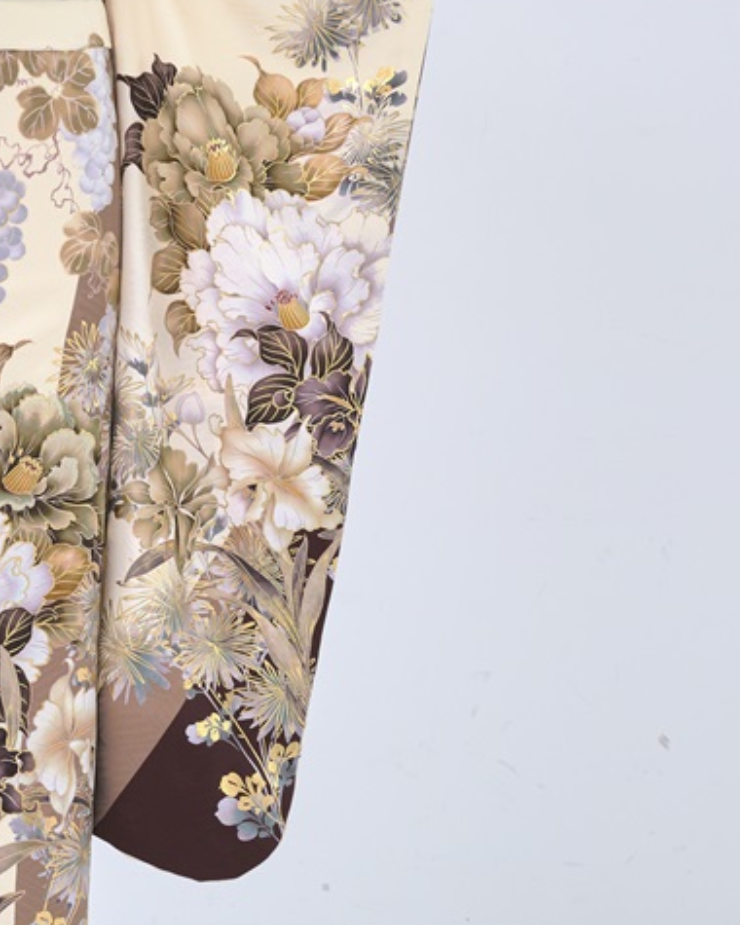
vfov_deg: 12.7
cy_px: 125
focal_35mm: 151
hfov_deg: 10.1
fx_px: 4134
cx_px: -21
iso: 200
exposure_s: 1/160
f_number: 5
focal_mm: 51
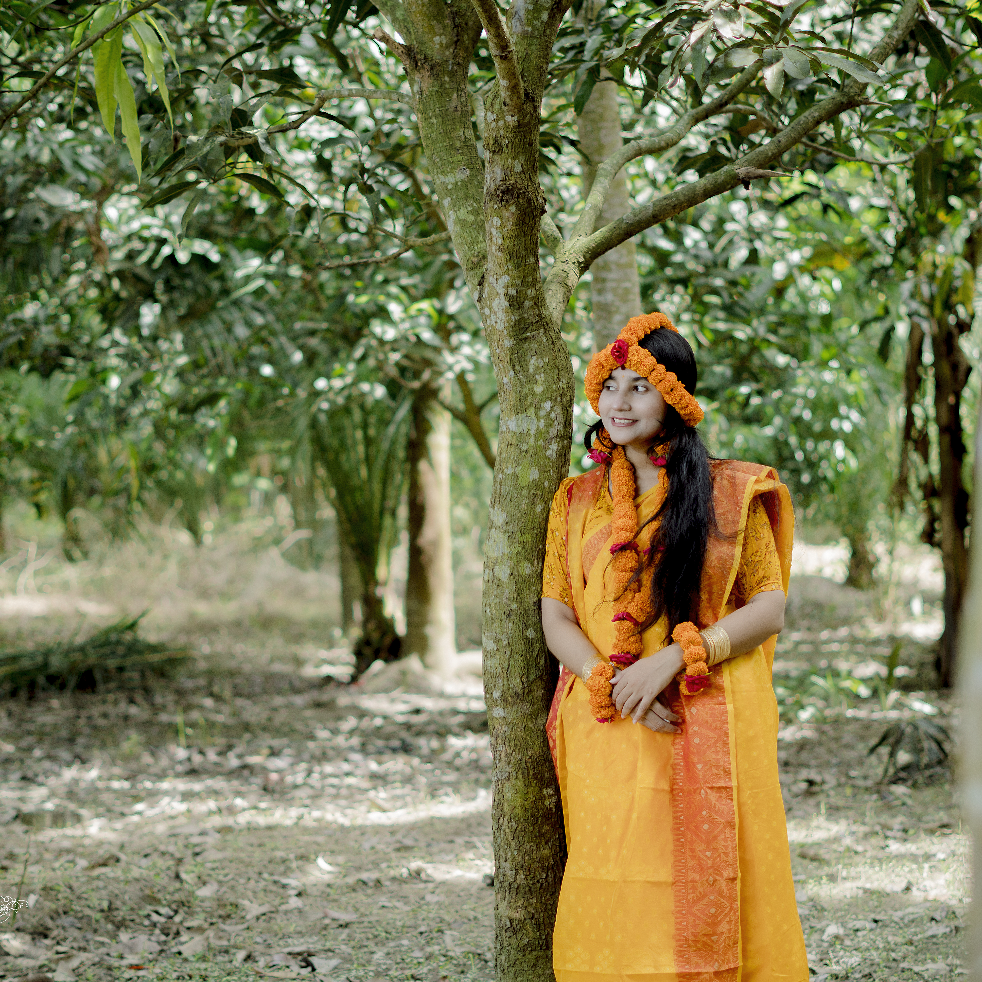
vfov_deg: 18.1
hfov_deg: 18.1
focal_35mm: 96
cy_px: 492
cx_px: 479
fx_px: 3081
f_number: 1.8
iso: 100
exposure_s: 1/200
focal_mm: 50
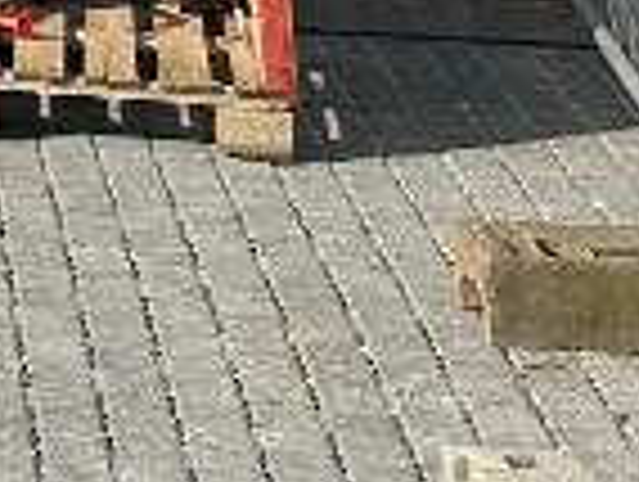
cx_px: -1516
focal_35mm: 173
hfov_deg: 8.6
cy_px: -842
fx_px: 3199
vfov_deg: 7.7
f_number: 1.78
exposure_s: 1/4545
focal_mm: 6.86
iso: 80
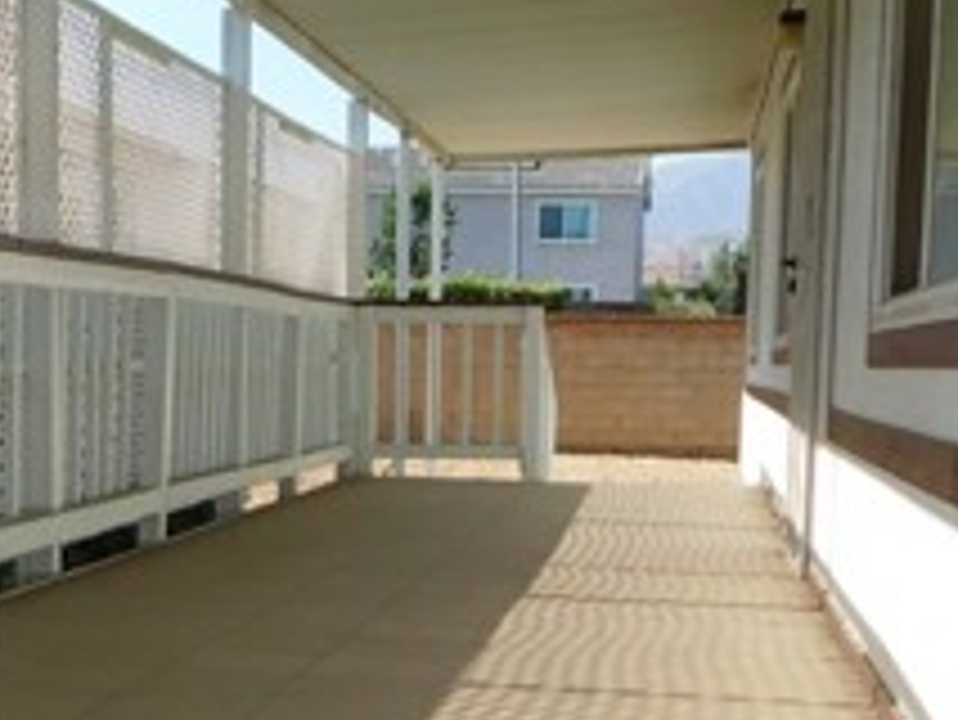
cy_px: 621
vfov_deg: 21.0
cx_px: 360
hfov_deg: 28.0
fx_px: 1911
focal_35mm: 69
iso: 125
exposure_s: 1/800
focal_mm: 4
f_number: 3
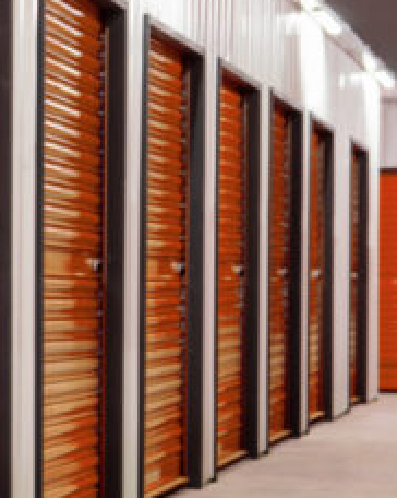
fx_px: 2016
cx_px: -711
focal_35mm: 137
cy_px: 277
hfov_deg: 9.4
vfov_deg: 14.1
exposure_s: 1/5
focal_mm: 32.5
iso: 250
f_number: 6.3
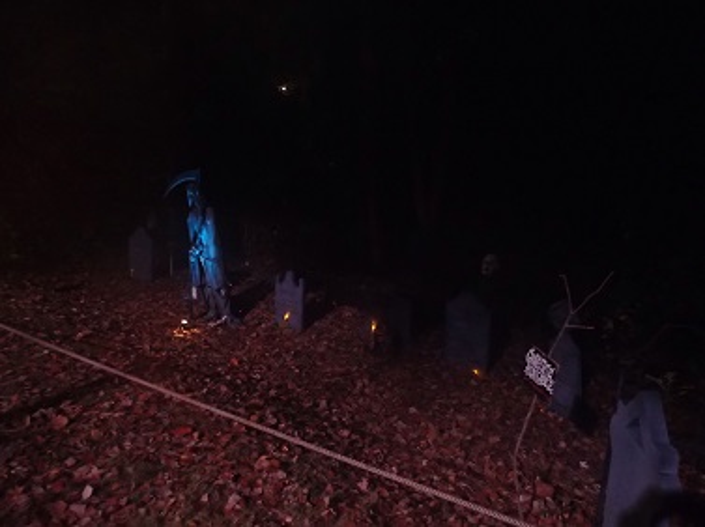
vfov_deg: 54.8
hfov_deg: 69.4
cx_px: 352
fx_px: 509
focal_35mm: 25
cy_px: 264
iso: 800
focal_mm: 4.5
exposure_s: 1/10
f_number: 2
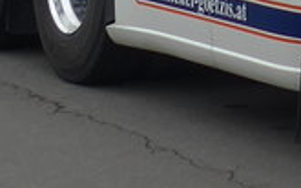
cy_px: -502
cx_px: 569
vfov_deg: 4.7
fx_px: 2149
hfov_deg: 7.7
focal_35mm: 262
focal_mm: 7
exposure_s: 1/640
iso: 80
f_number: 2.8
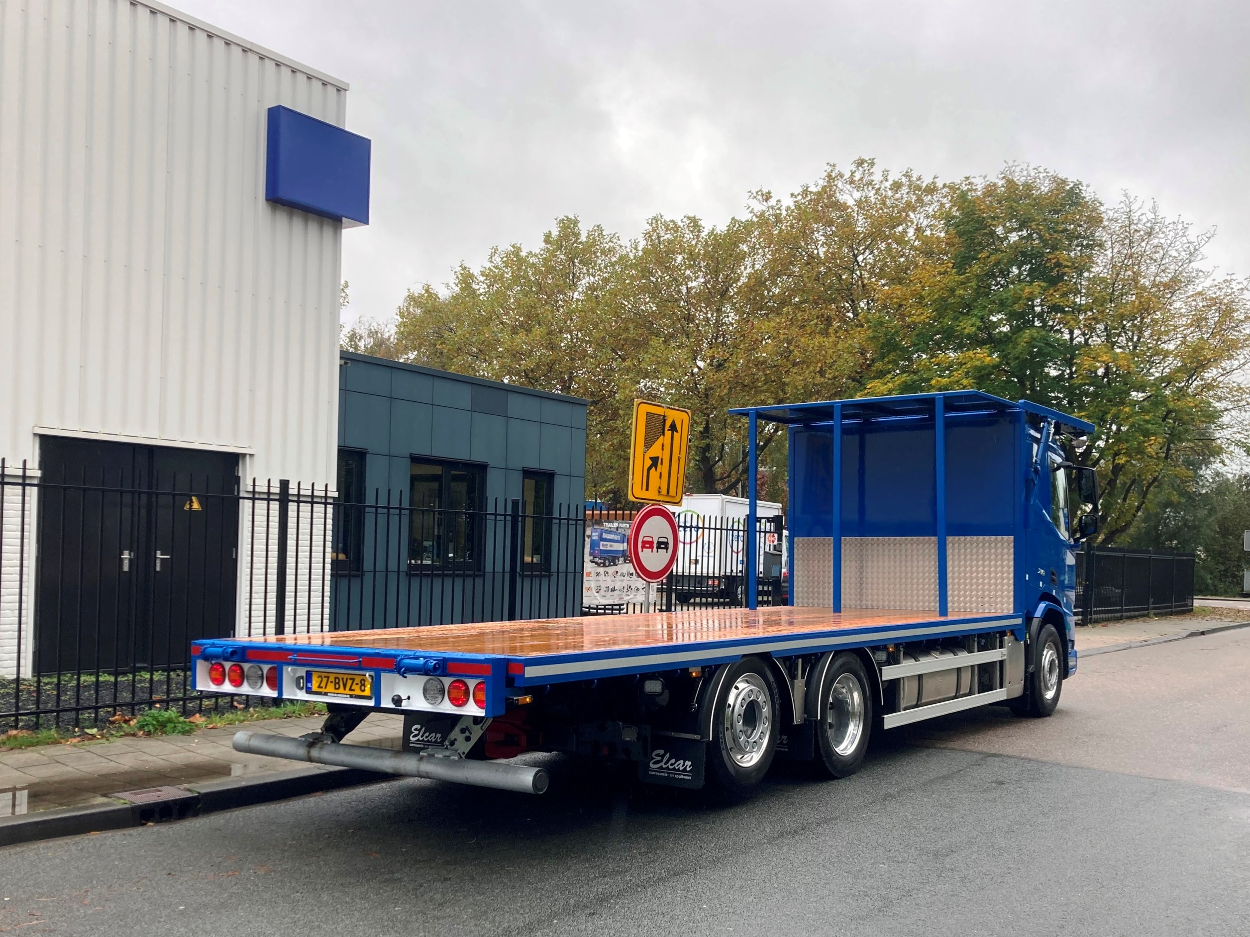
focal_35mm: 28
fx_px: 1011
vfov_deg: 49.7
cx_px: 625
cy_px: 468
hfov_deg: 63.4
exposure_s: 1/252
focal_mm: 3.99
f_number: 1.8
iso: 20
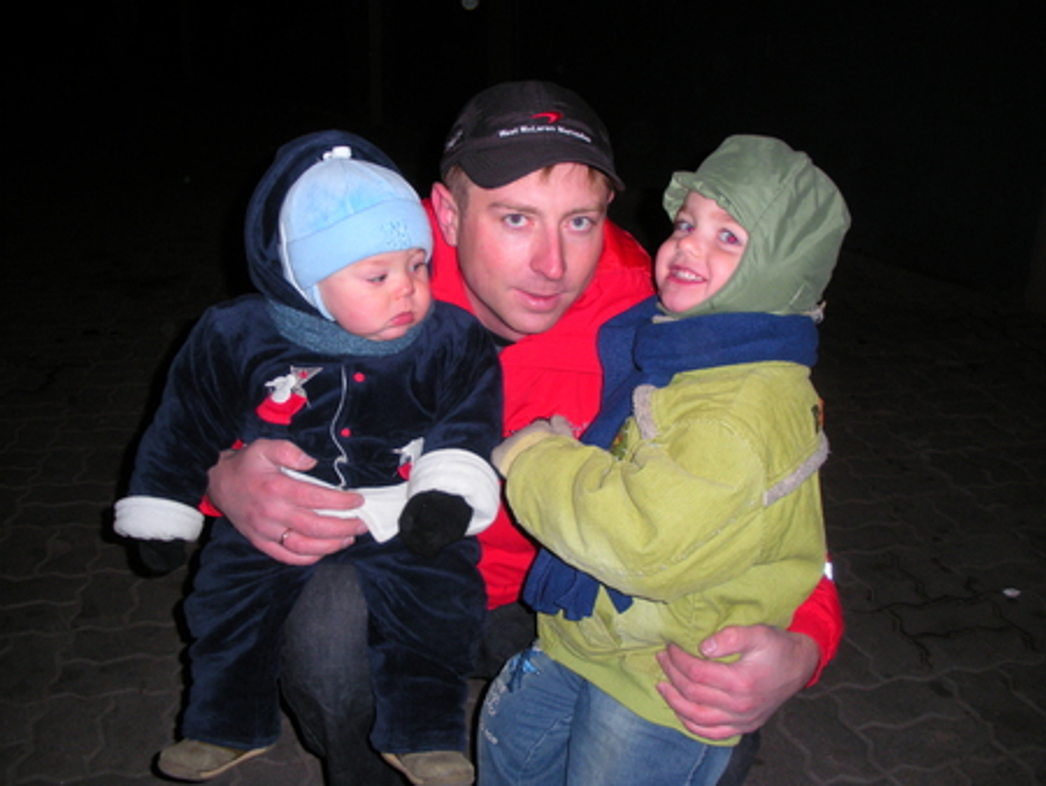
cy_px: 393
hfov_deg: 51.3
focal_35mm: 36
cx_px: 523
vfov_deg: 39.7
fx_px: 1088
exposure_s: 1/60
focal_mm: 6.3
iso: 148
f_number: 3.5
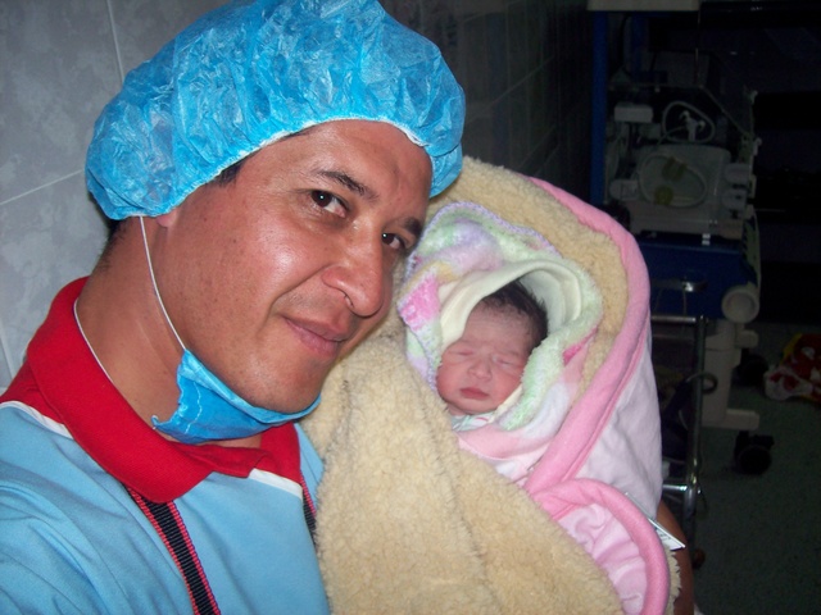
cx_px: 410
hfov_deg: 51.4
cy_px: 308
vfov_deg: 39.7
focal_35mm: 36
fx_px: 854
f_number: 2.7
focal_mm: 6
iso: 80
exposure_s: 1/64
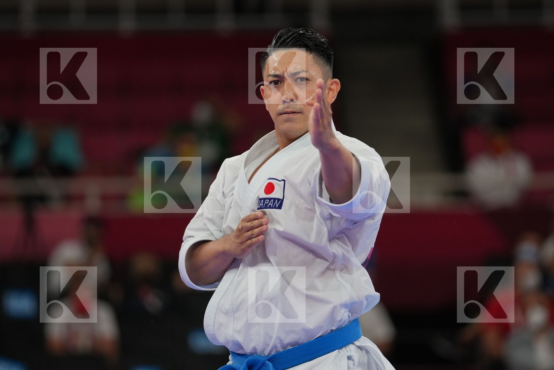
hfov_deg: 6.9
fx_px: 4616
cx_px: 277
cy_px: 185
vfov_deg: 4.6
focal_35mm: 300
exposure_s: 1/1000
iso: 640
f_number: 2.8
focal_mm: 200
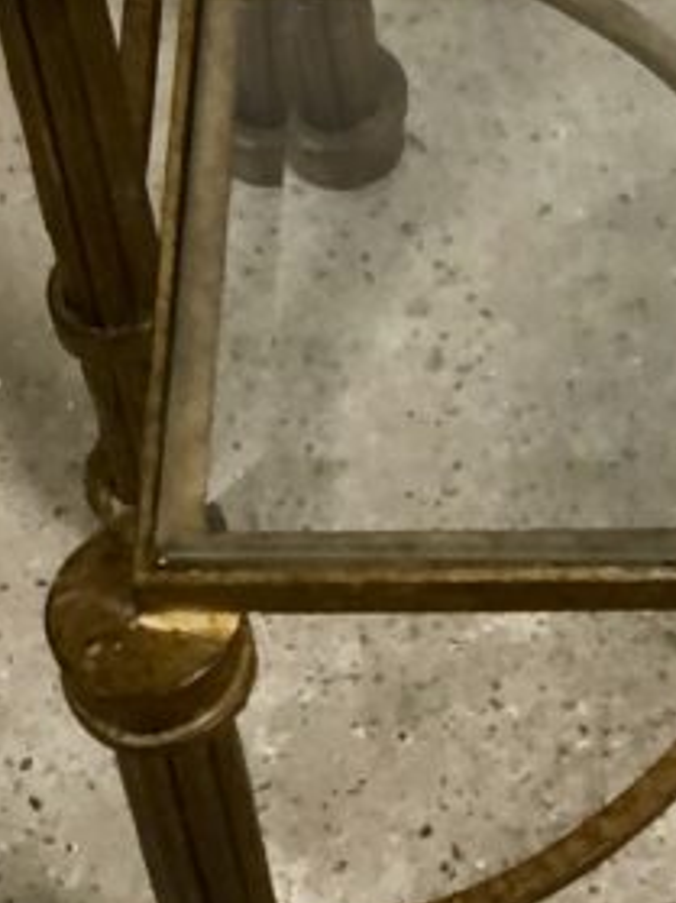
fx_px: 4977
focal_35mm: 191
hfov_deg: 7.7
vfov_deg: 10.2
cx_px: 815
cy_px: -142
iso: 100
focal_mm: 6
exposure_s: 1/50
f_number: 2.4
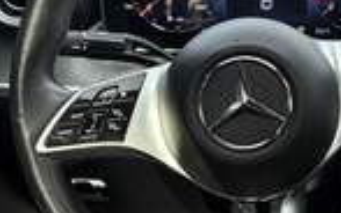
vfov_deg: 16.5
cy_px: 85
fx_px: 734
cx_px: 244
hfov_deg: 25.9
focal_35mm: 79
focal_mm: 5.96
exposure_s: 1/242
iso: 64
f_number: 1.6
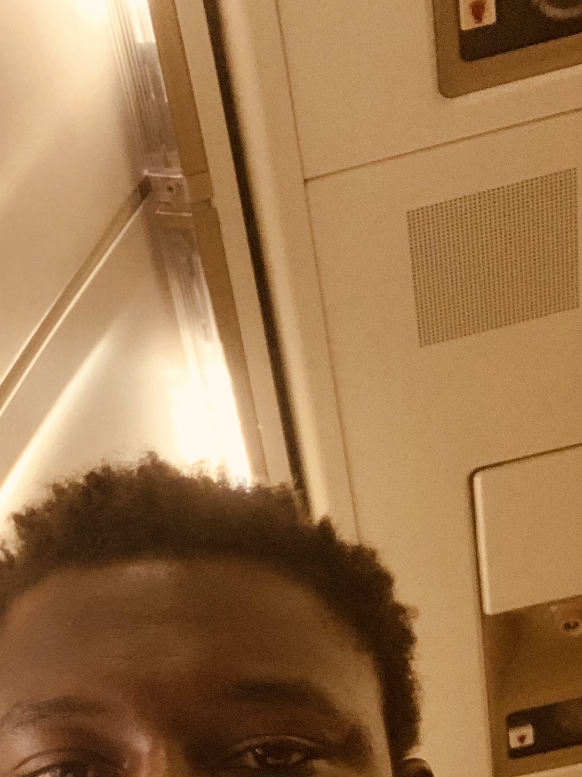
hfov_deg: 20.1
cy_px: 669
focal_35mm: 72
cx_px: 75
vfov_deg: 26.3
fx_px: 1614
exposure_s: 1/39
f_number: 2.2
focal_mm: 2.87
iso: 320
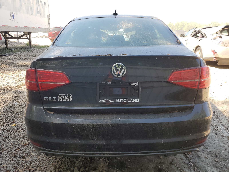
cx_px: 114
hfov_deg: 67.3
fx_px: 172
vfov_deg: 53.1
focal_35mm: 26
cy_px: 86
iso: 50
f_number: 1.5
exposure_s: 1/500
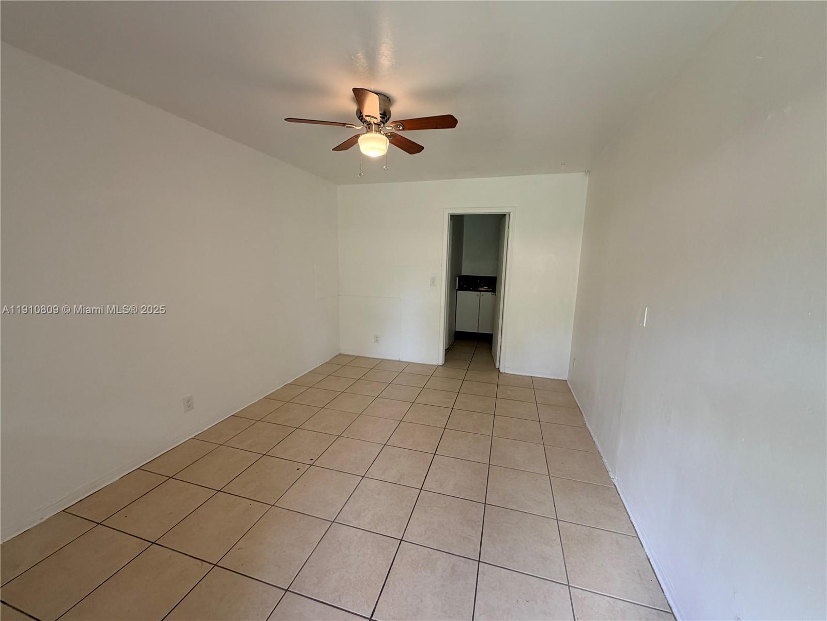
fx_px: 334
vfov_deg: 85.7
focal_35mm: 14
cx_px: 414
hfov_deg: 102.1
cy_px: 310
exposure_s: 1/121
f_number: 2.2
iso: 125
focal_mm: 2.22
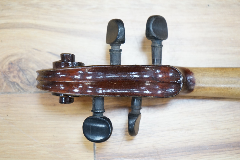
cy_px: 80
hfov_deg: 28.9
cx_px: 120
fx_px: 466
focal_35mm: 70
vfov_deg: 19.4
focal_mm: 70
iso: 3200
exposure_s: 1/80
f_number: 5.6
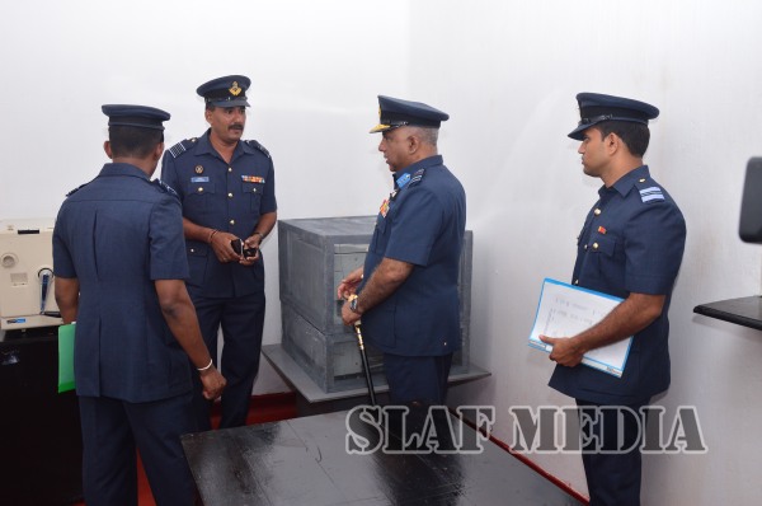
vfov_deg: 39.8
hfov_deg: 57.3
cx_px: 381
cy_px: 253
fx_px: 697
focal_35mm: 33
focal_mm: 22
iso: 400
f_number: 5.6
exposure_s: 1/125
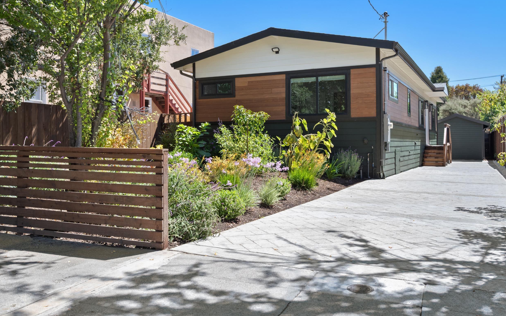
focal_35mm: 31
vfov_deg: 40.6
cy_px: 146
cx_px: 256
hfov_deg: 61.2
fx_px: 427
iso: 250
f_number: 9
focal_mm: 30
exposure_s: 1/80
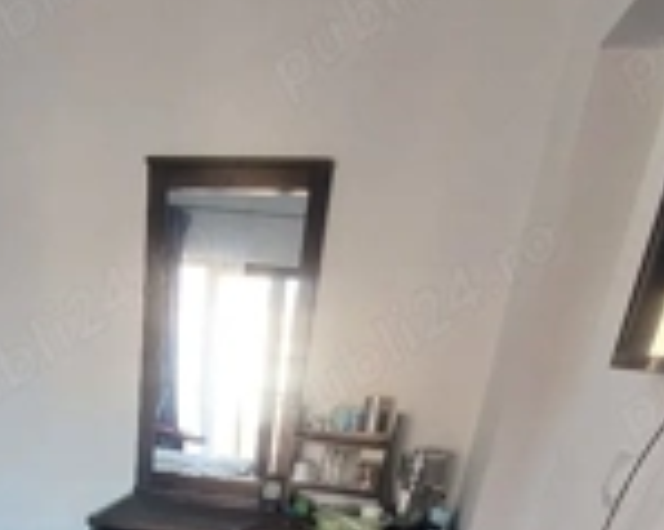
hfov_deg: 50.4
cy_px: 730
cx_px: 156
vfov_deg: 30.9
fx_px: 668
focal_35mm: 34
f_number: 2.2
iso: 160
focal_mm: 1.74
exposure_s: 1/50
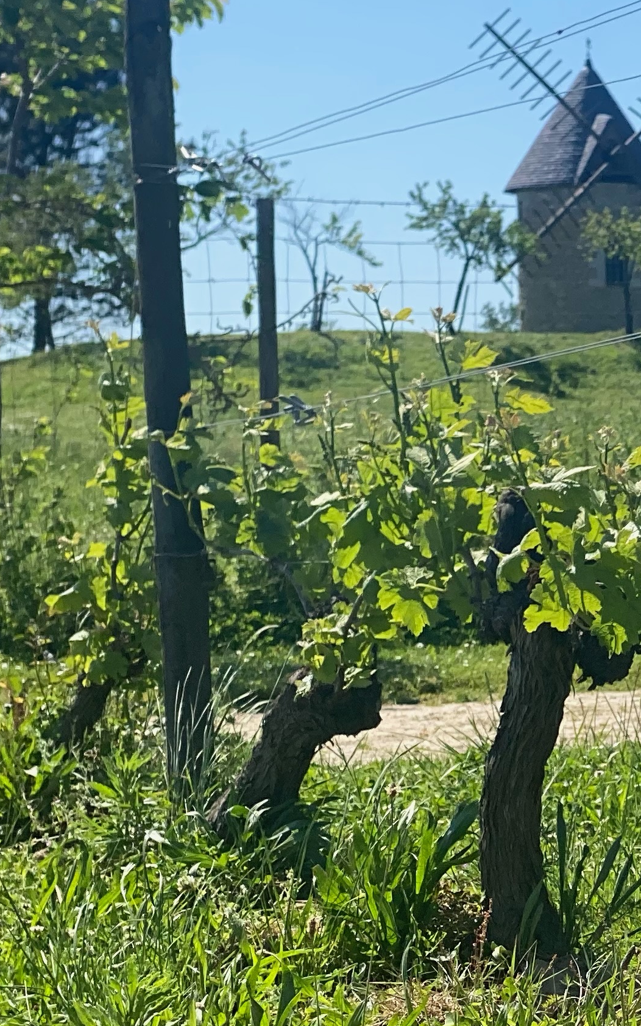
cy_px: 422
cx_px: 1059
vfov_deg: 15.8
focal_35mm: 132
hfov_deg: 9.5
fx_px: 3691
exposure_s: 1/1776
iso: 20
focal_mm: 6
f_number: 2
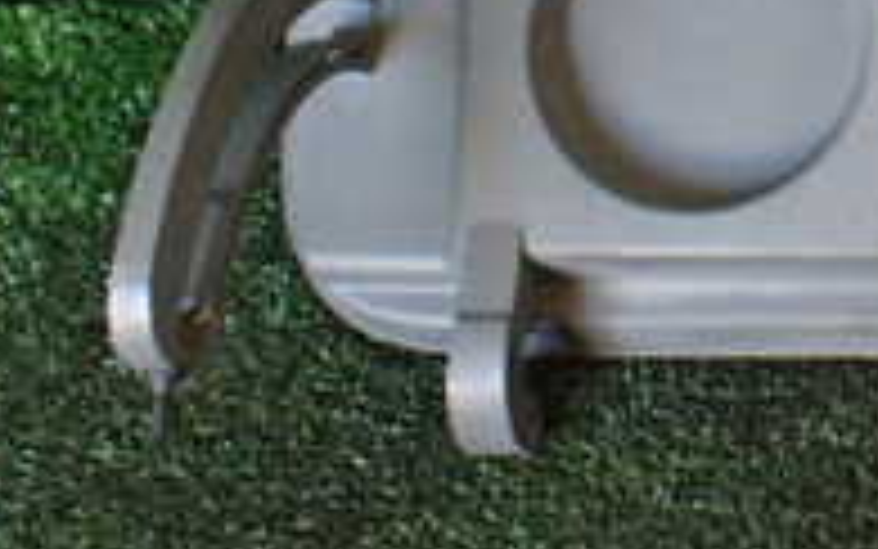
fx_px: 2346
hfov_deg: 19.8
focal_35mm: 98
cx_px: 1072
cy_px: -274
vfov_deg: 12.7
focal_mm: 5.4
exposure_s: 1/100
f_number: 2.3
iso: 800
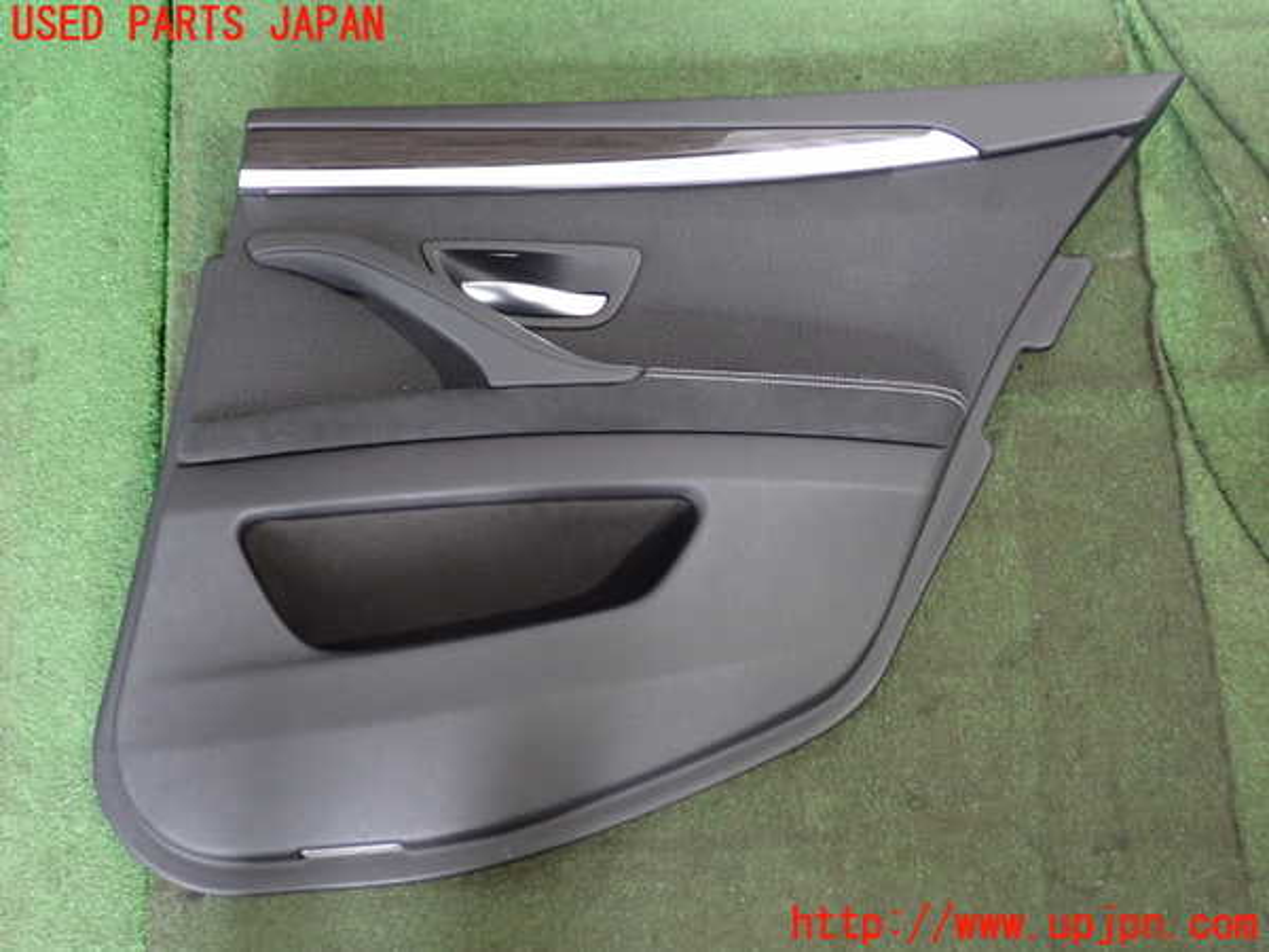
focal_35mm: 36
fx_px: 1320
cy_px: 476
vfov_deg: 39.7
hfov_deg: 51.4
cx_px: 634
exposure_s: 1/40
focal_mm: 6.37
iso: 640
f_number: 2.5
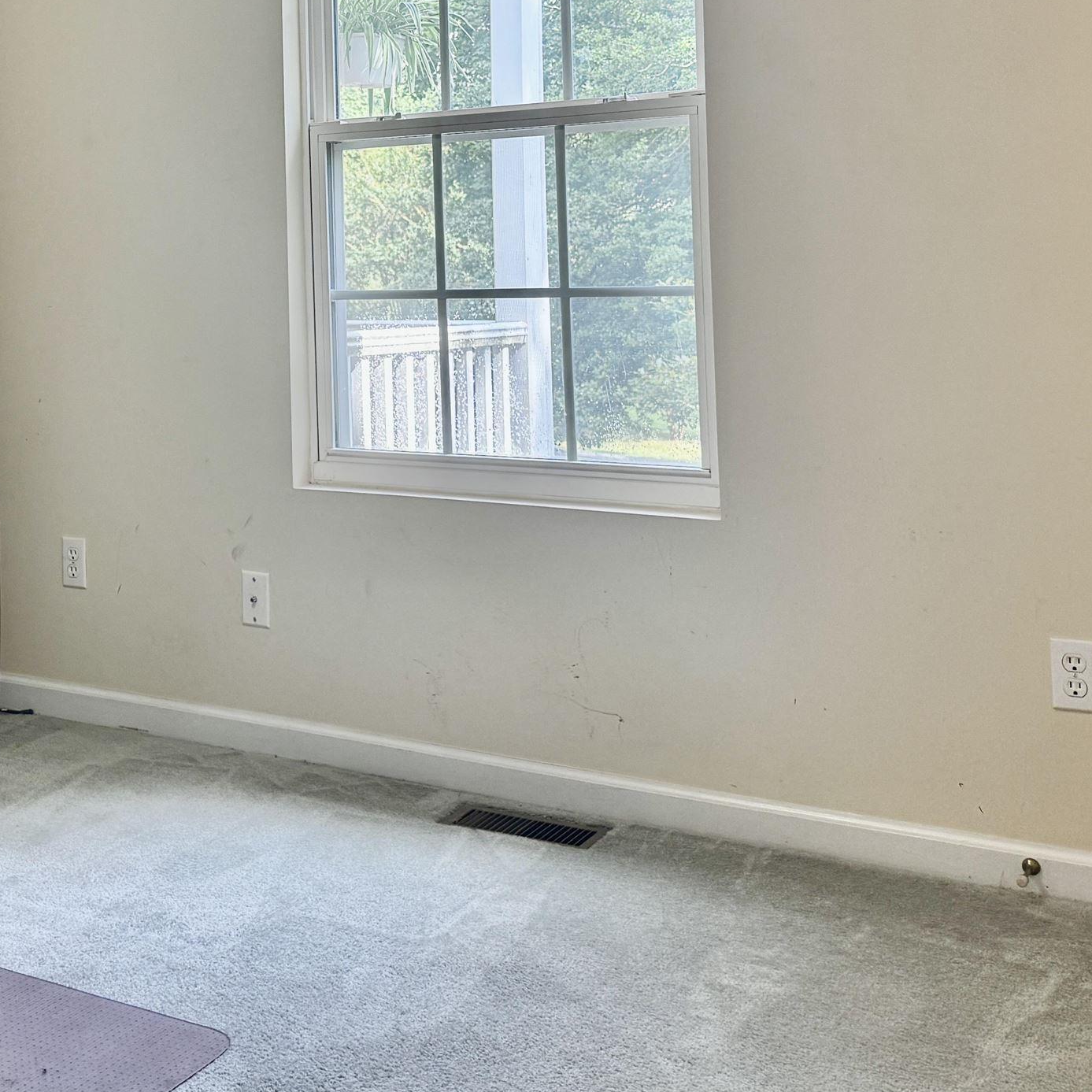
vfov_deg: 34.9
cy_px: 217
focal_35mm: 47
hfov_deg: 34.5
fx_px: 1677
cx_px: 164
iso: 100
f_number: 1.78
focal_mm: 6.76
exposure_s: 1/148
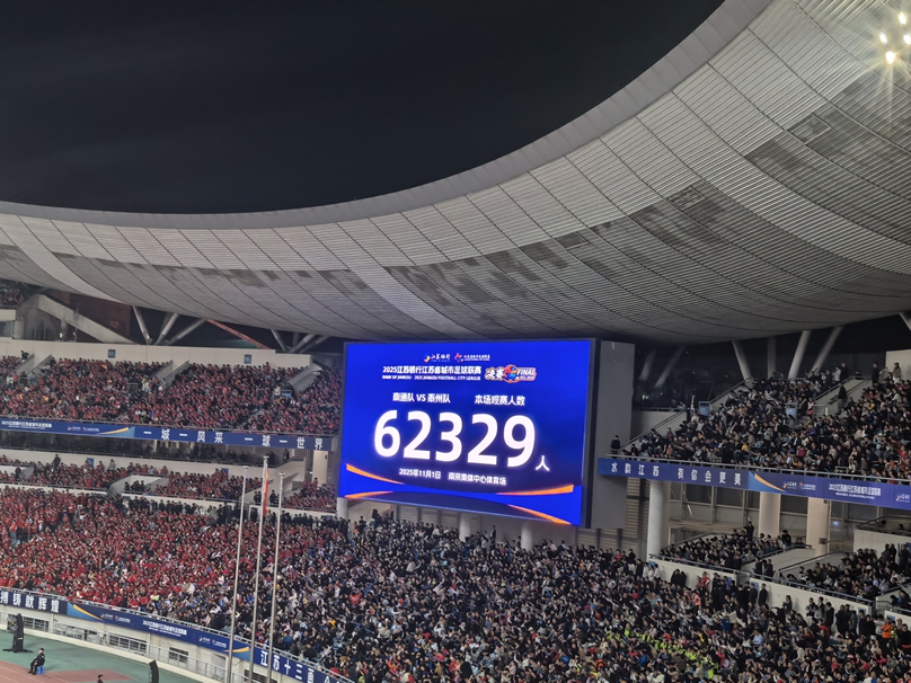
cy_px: 383
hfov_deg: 32.2
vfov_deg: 24.4
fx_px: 1579
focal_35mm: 60
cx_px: 492
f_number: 4
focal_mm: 5.75
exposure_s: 1/100
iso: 200
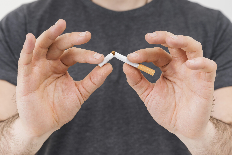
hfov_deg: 23.9
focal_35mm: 85
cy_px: 78
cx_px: 116
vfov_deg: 16.1
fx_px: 548
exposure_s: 1/160
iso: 100
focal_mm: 85
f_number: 8
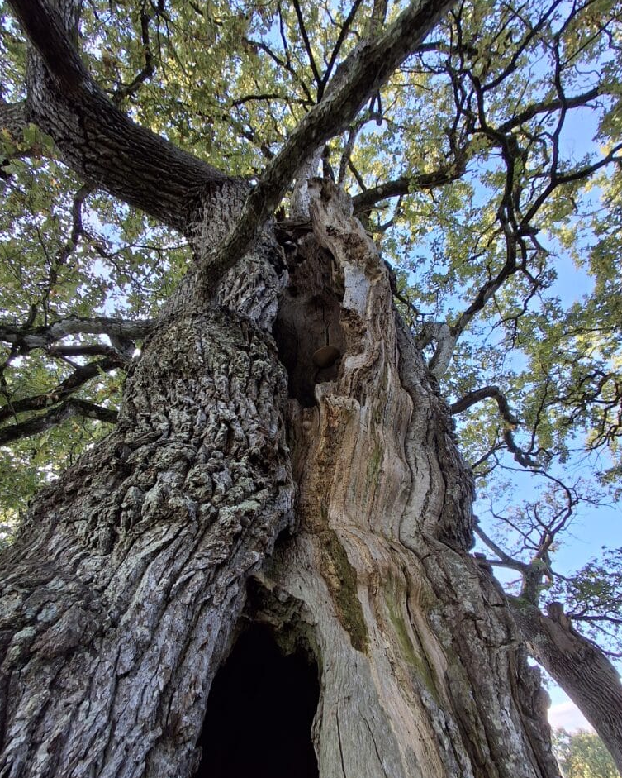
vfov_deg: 89.5
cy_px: 419
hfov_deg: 77.0
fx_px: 391
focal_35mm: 17
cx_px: 307
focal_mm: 1.64
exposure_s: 1/100
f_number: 2.2
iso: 40
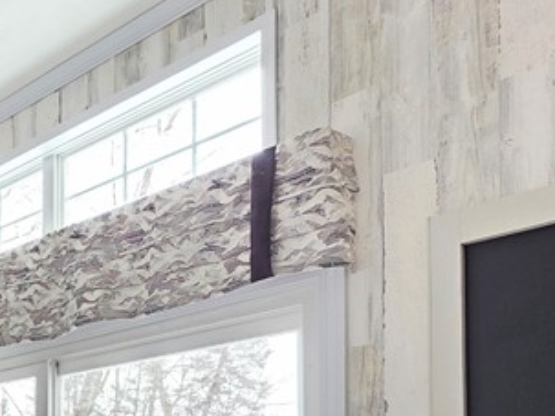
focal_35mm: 44
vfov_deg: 28.2
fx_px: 705
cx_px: -233
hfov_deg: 29.9
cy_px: 511
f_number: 1.9
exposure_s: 1/120
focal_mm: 2.2
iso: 125
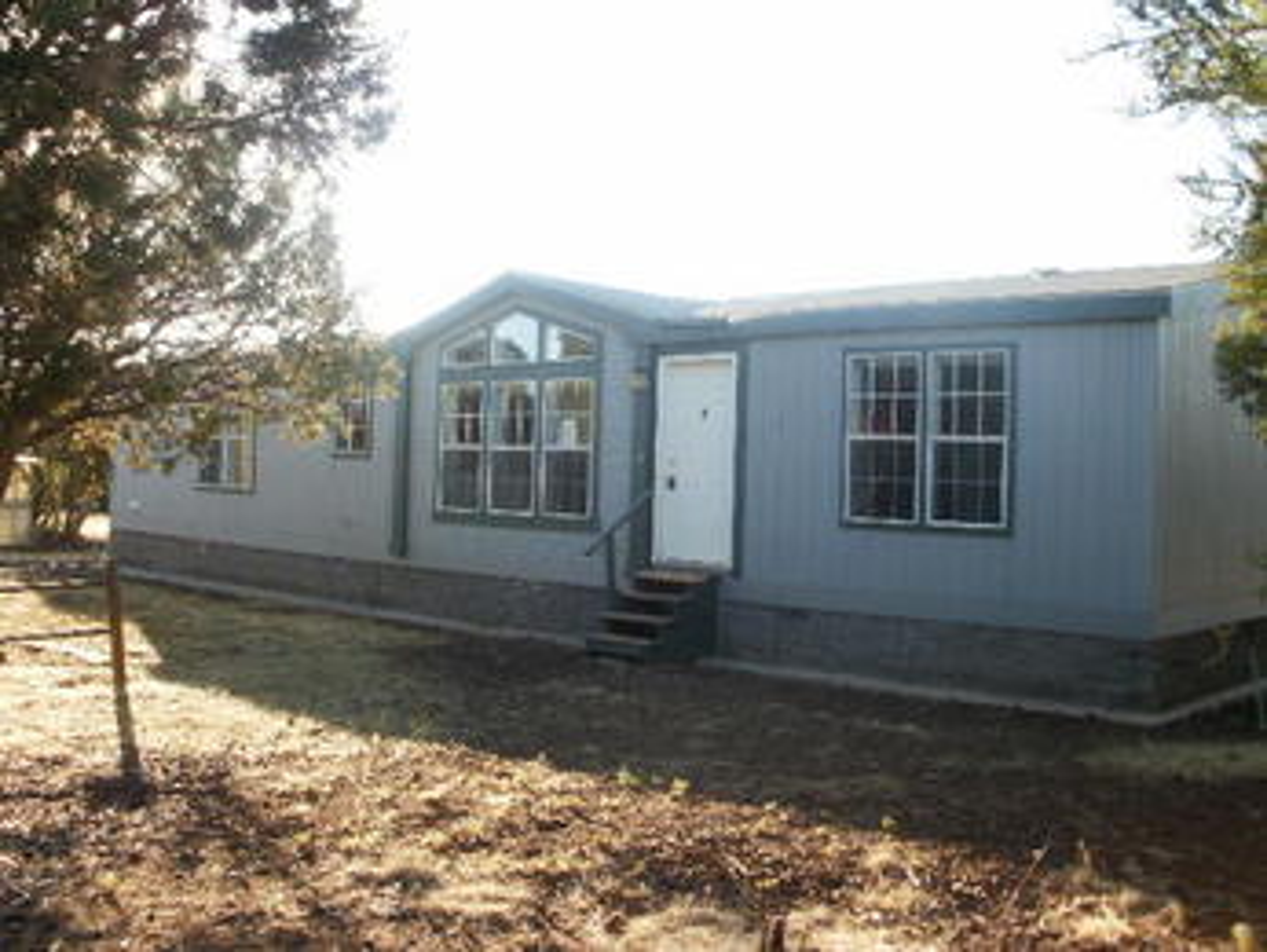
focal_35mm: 36
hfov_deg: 51.3
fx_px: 1319
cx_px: 634
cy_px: 476
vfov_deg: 39.7
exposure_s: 1/80
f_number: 5.6
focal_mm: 6.3
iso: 100
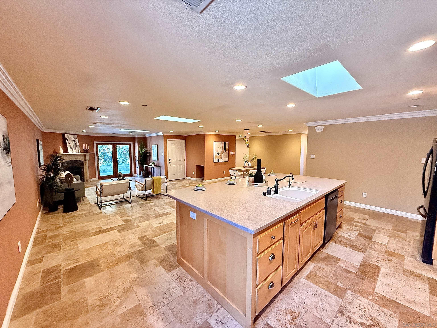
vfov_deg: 85.7
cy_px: 164
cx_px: 218
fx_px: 177
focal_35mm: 14
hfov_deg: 102.1
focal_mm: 2.22
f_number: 2.2
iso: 640
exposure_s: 1/120
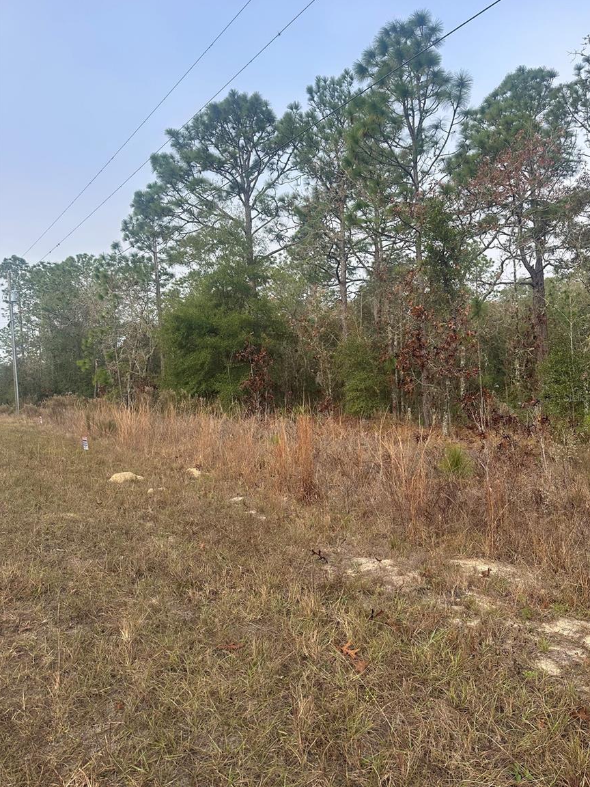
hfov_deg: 54.9
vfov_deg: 69.4
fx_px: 568
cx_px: 305
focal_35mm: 25
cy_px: 397
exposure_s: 1/1095
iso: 80
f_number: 1.78
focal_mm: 6.86
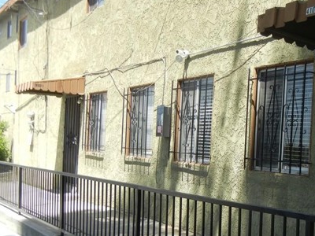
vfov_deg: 30.2
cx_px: 245
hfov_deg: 38.4
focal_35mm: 48
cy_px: 146
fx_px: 437
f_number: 3.5
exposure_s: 1/568
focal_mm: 5.4
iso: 160
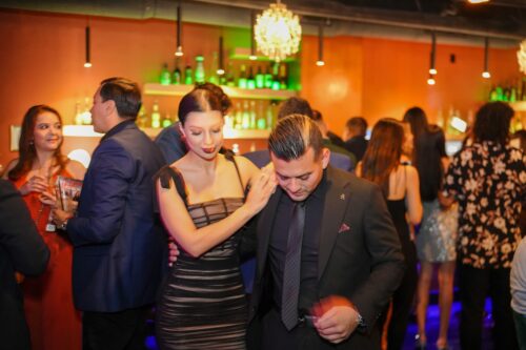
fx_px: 511
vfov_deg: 37.8
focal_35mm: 35
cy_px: 175
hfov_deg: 54.5
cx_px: 263
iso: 4000
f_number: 2
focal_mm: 35
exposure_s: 1/13
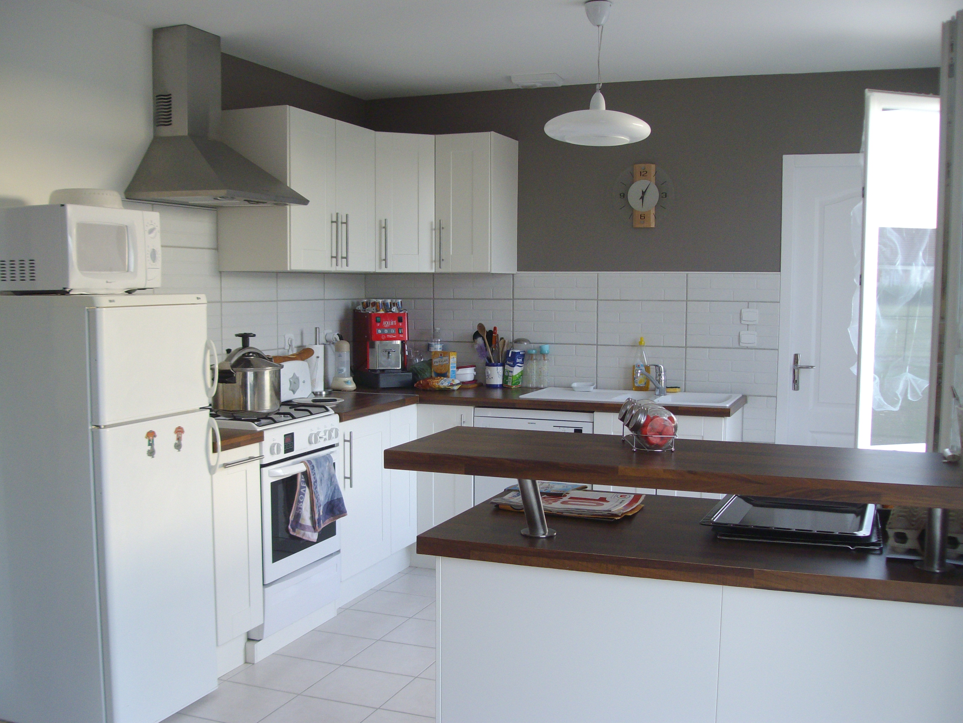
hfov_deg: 51.4
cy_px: 362
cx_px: 482
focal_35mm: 36
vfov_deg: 39.7
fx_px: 1002
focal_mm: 6
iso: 160
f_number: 2.7
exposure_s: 1/60
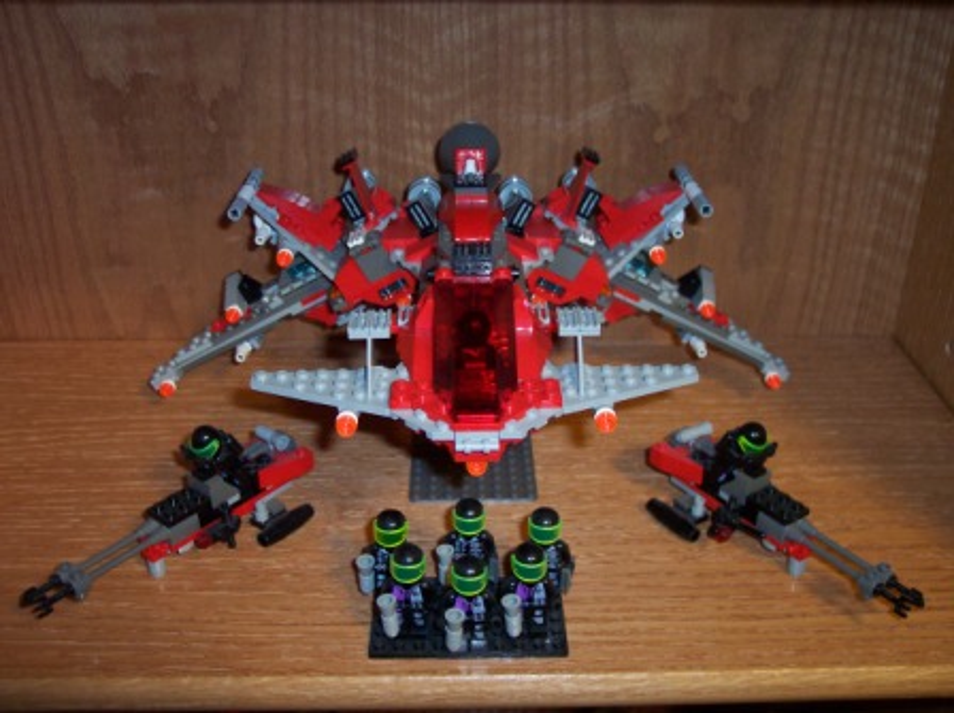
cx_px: 477
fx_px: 1046
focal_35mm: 38
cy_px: 356
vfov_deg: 37.7
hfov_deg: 49.0
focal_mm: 8
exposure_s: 1/30
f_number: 2.8
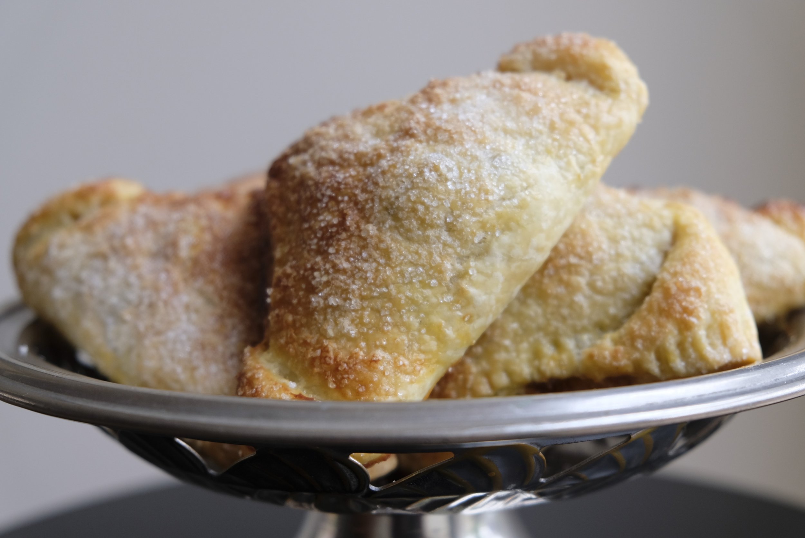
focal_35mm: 47
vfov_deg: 28.7
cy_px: 269
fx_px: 1052
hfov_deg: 41.9
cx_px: 402
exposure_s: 1/50
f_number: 3.6
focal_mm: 31.5
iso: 400
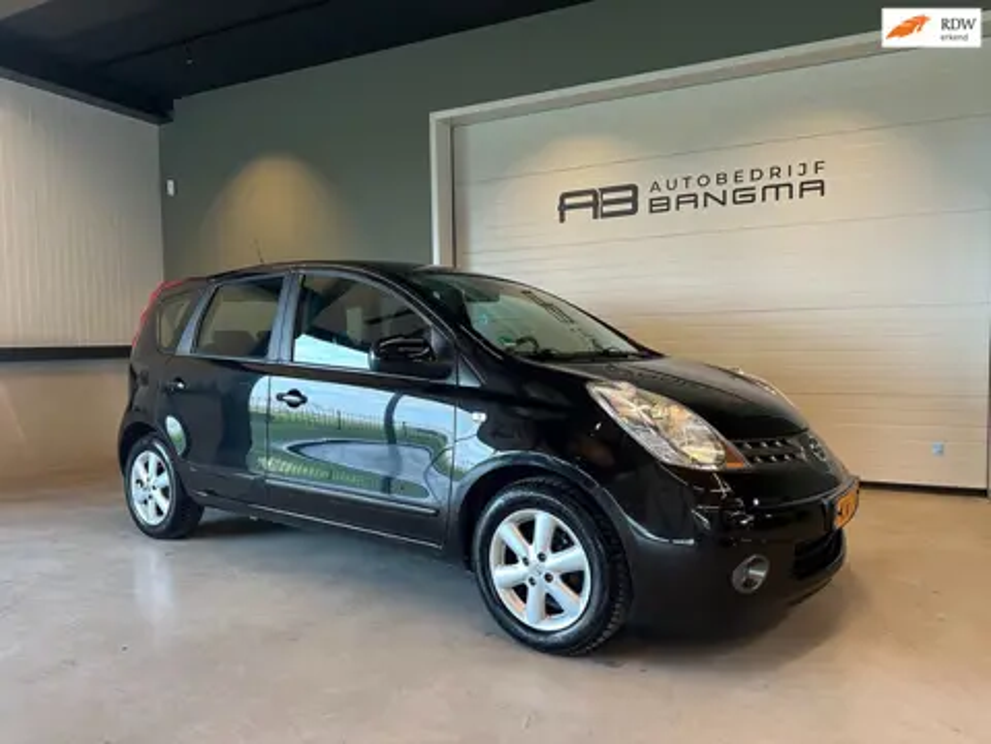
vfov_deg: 56.8
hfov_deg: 71.6
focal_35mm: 24
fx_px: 687
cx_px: 496
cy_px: 372
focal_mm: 6.86
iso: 250
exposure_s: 1/119
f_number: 1.78
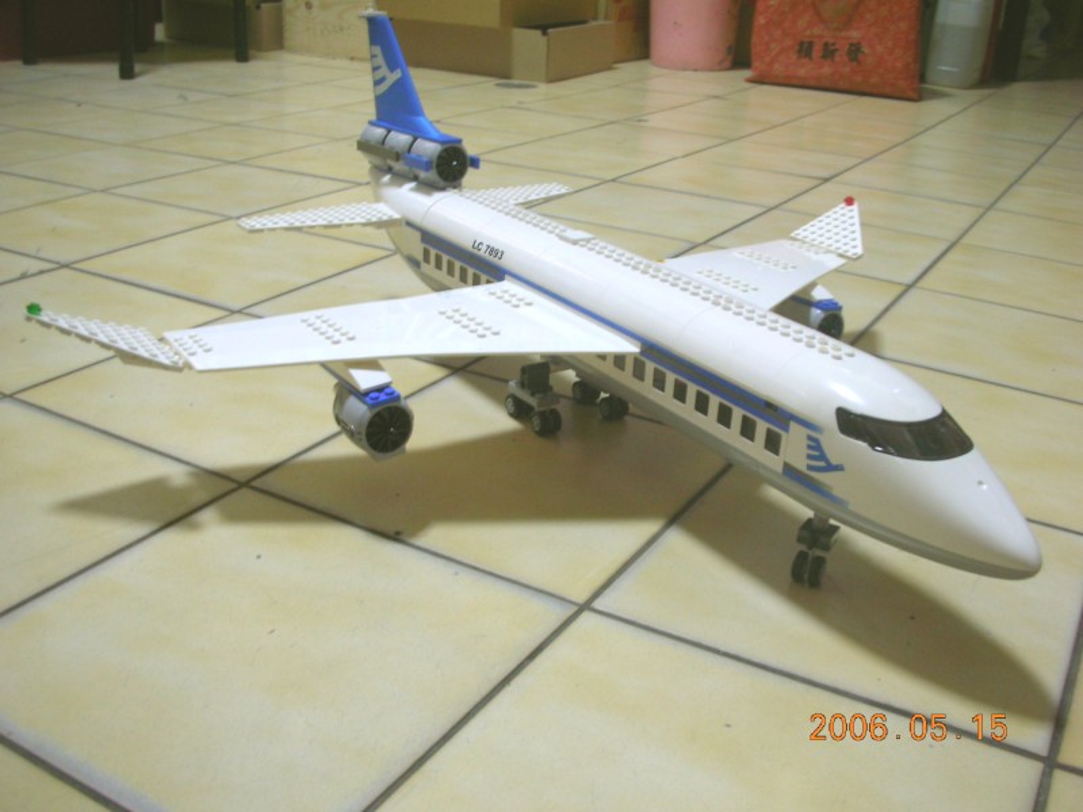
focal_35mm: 35
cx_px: 542
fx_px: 1095
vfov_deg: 40.7
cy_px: 406
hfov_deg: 52.6
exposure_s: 1/5.2
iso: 100
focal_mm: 5.8
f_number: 3
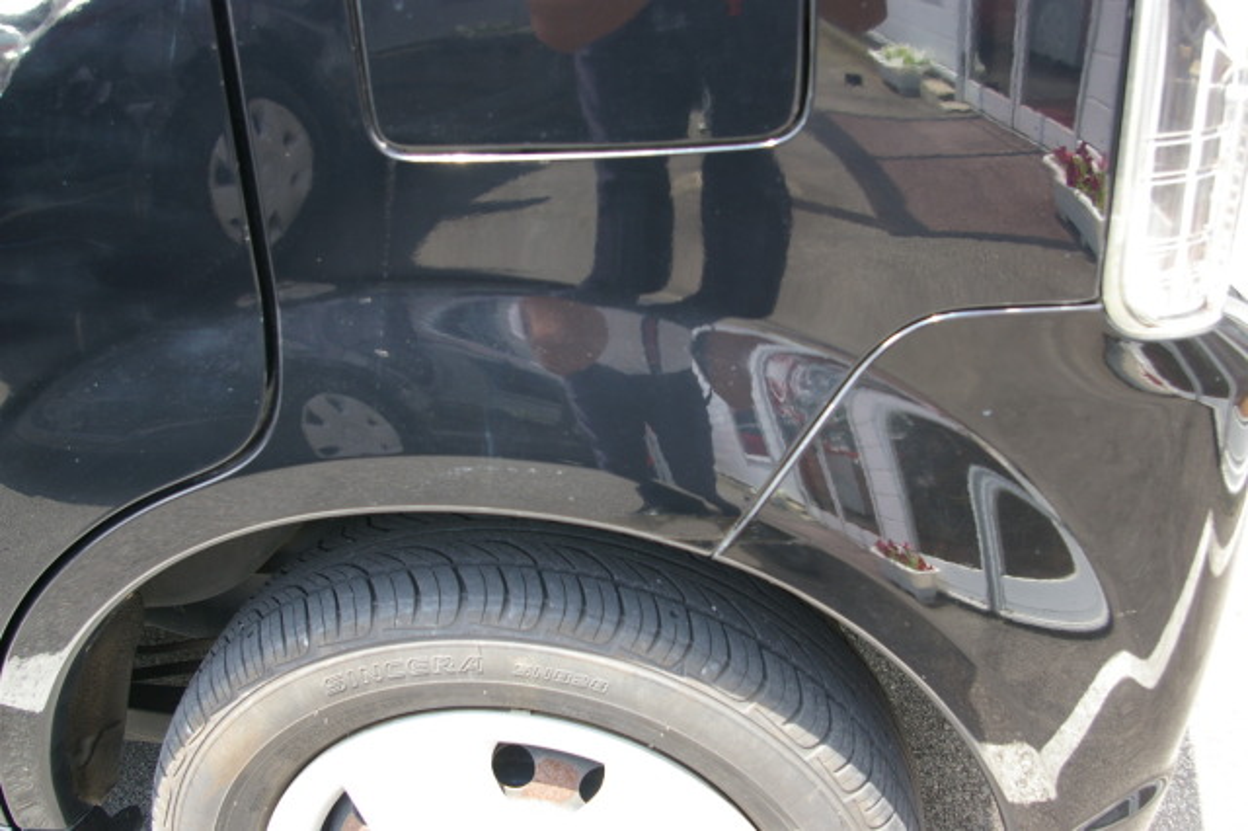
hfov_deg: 55.1
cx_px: 624
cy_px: 416
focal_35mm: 34
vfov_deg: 38.3
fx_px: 1195
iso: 200
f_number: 5.6
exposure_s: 1/60
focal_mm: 23
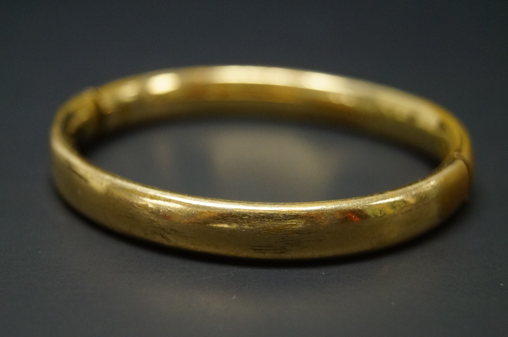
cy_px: 168
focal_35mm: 68
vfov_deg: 20.1
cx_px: 254
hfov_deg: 29.9
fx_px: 951
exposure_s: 1/80
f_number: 5.6
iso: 2000
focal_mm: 45
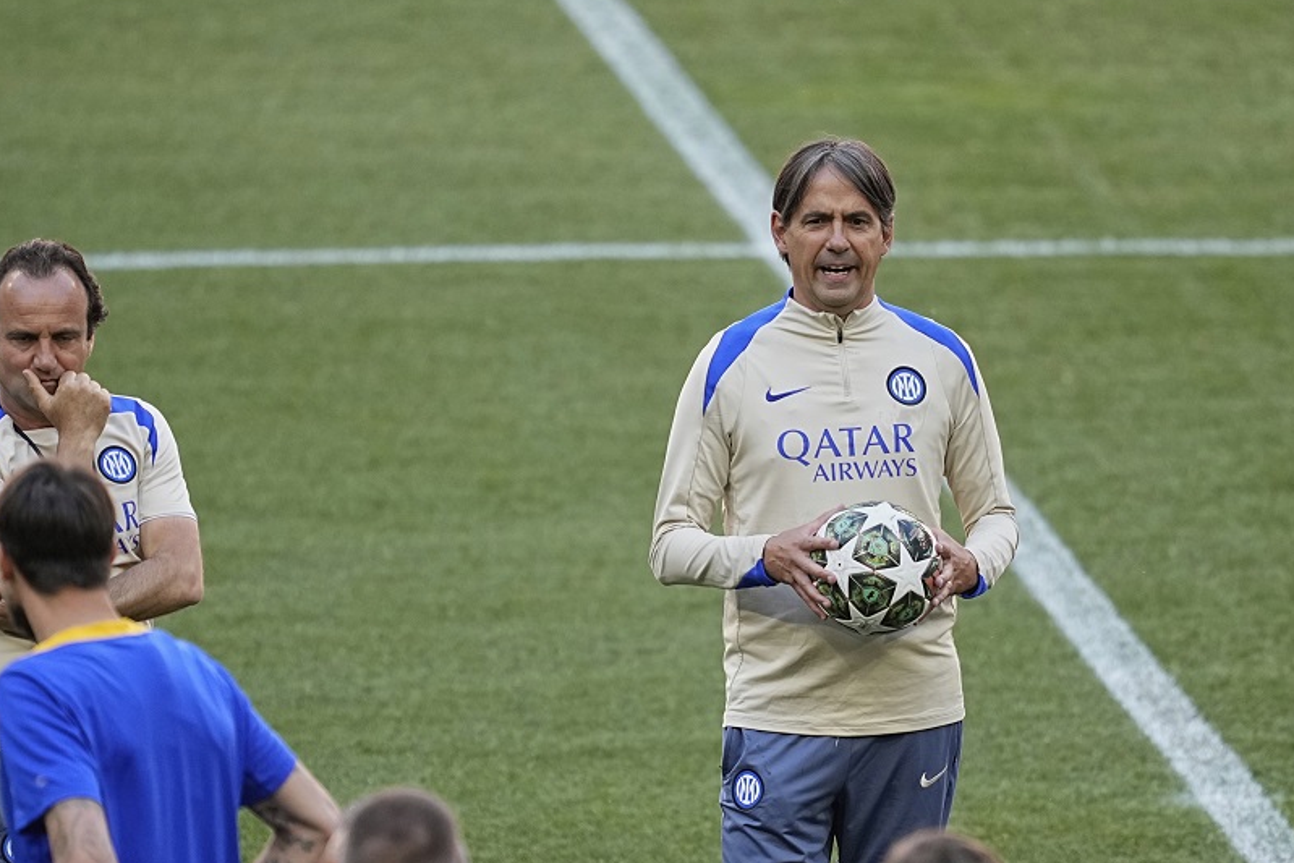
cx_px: 797
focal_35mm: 901
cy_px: 601
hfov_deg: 2.3
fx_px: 32390
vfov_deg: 1.5
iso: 800
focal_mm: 400
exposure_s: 1/1600
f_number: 2.8
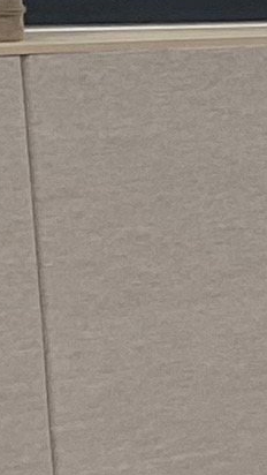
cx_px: 2174
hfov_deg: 3.3
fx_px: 3484
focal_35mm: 277
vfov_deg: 7.7
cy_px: 496
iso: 50
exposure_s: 1/120
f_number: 1.8
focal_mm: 4.25
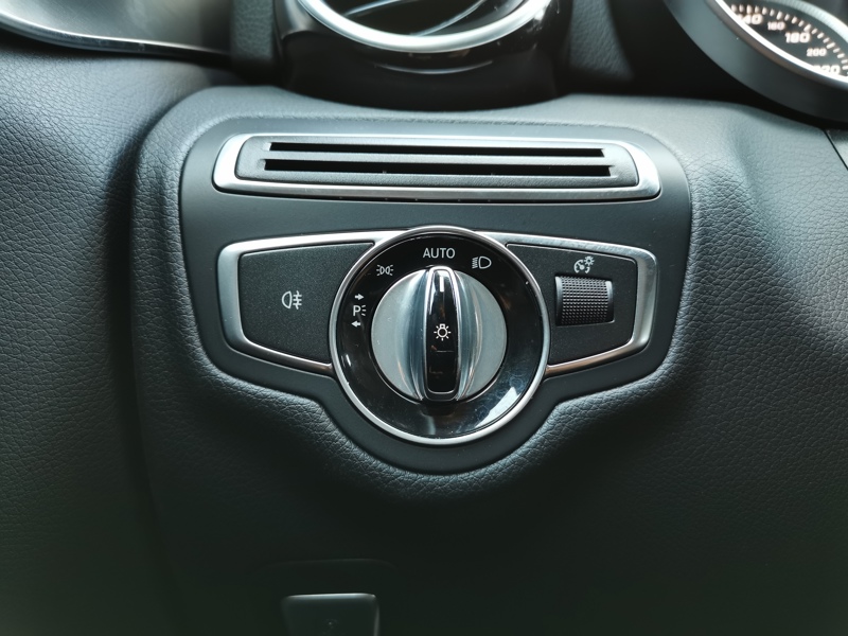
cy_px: 318
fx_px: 661
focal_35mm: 27
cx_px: 424
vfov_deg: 51.4
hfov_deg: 65.3
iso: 320
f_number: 1.8
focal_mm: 5.58
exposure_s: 1/33.3
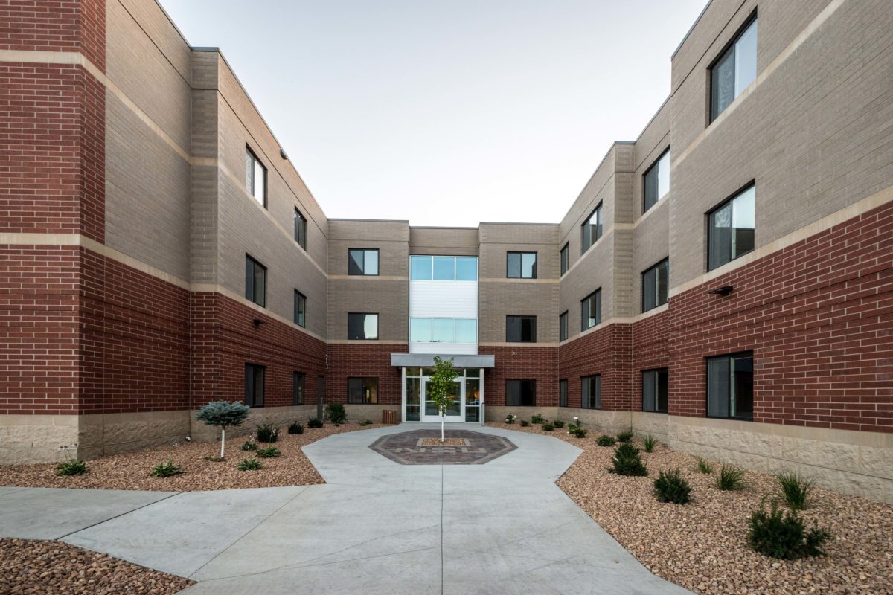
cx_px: 446
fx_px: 372
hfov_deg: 100.4
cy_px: 298
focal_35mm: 15
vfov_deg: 77.3
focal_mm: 10
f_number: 6.3
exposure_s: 1/160
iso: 400
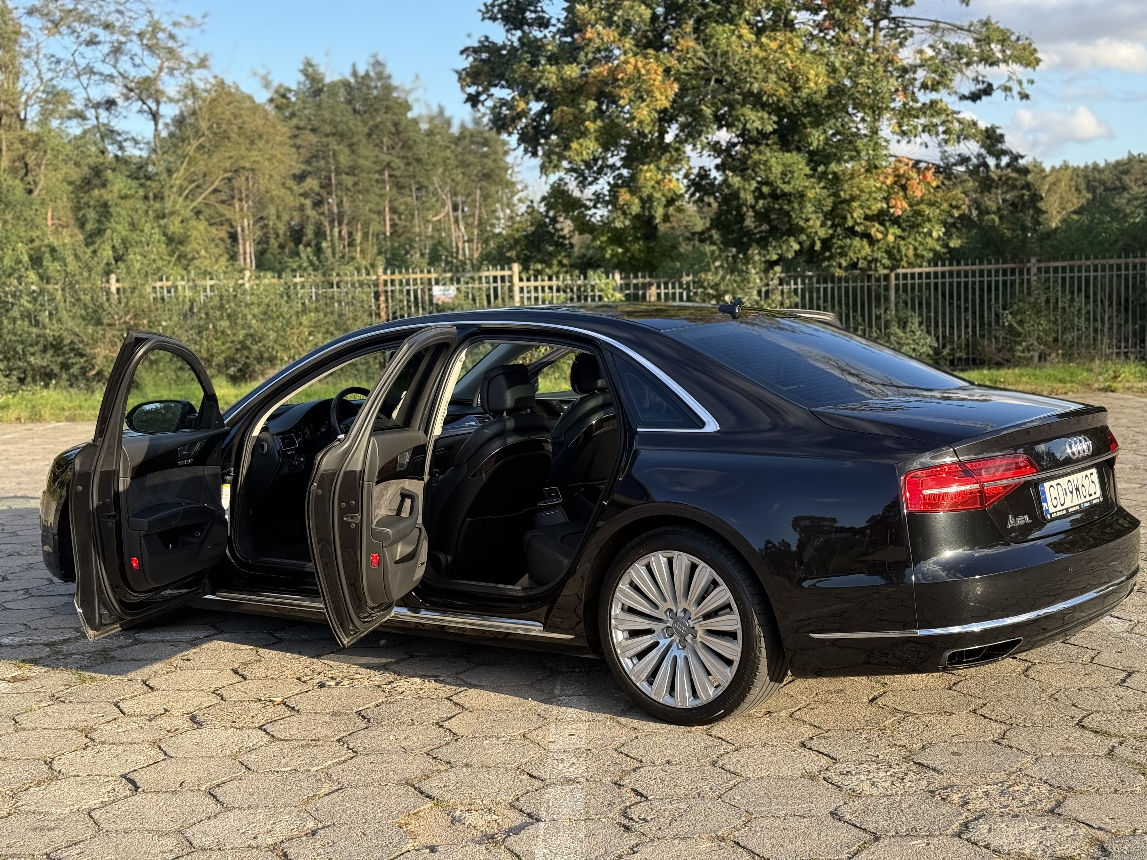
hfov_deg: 39.7
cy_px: 430
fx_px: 1590
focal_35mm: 48
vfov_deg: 30.3
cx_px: 574
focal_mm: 6.76
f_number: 1.78
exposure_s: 1/1027
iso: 100
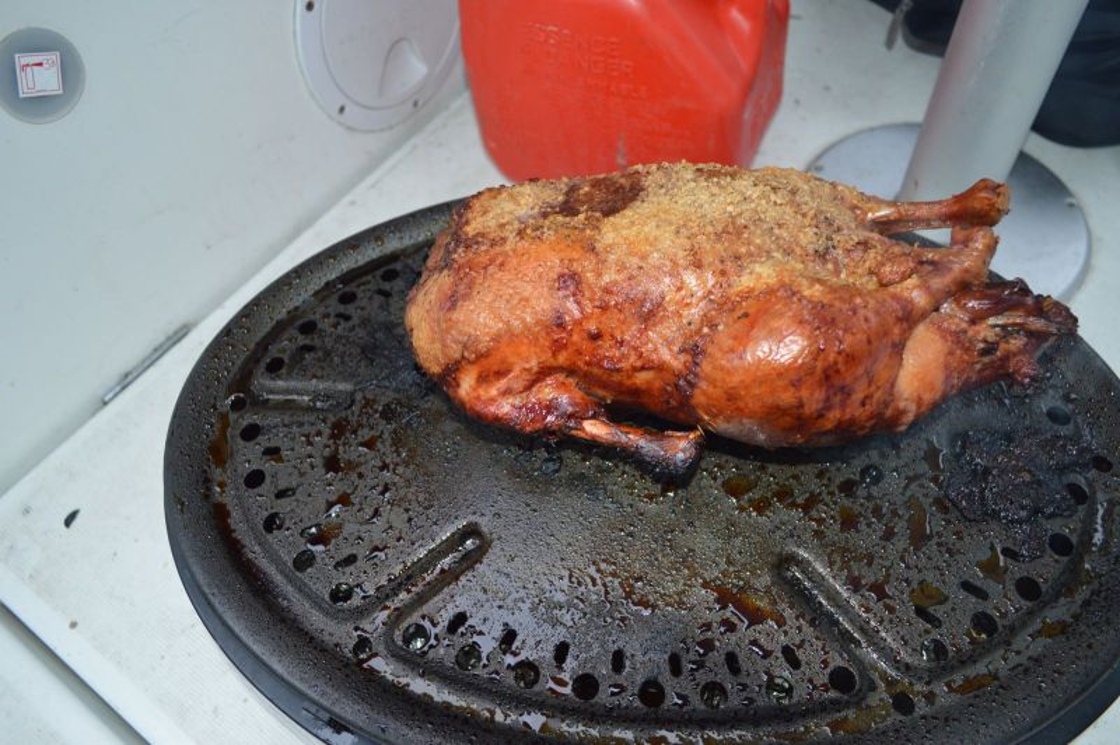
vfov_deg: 47.9
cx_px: 560
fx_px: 839
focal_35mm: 27
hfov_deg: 67.4
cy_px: 372
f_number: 3.5
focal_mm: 18
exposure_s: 1/60
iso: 400
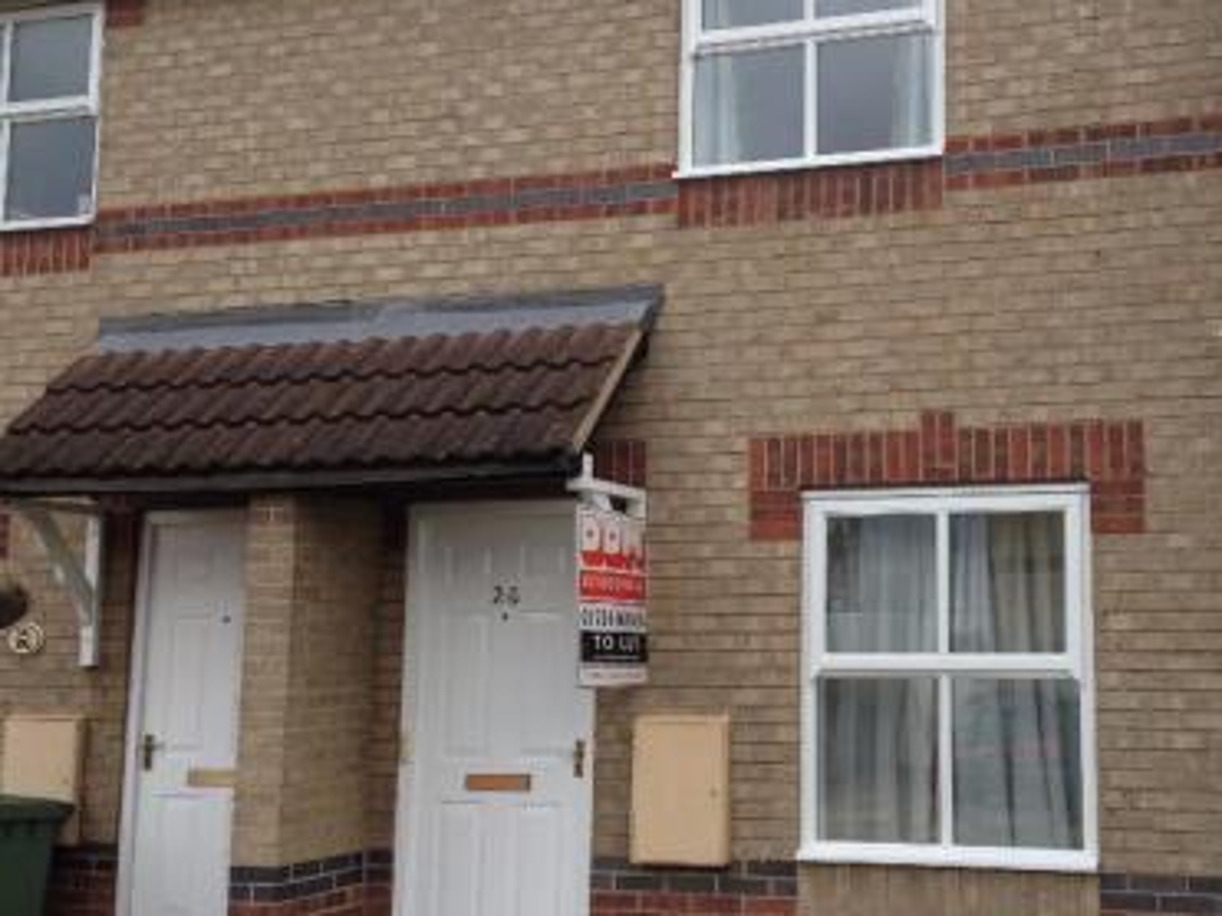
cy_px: 423
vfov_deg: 26.5
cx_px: 795
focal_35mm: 55
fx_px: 1941
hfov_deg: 34.7
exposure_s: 1/315
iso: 50
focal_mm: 4.28
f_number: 2.4
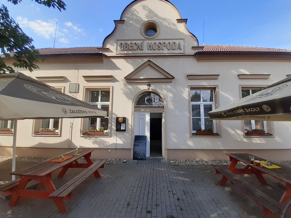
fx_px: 109
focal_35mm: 13
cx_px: 146
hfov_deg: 106.2
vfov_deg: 89.9
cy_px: 109
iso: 40
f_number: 2.2
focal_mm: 1.13
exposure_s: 1/536
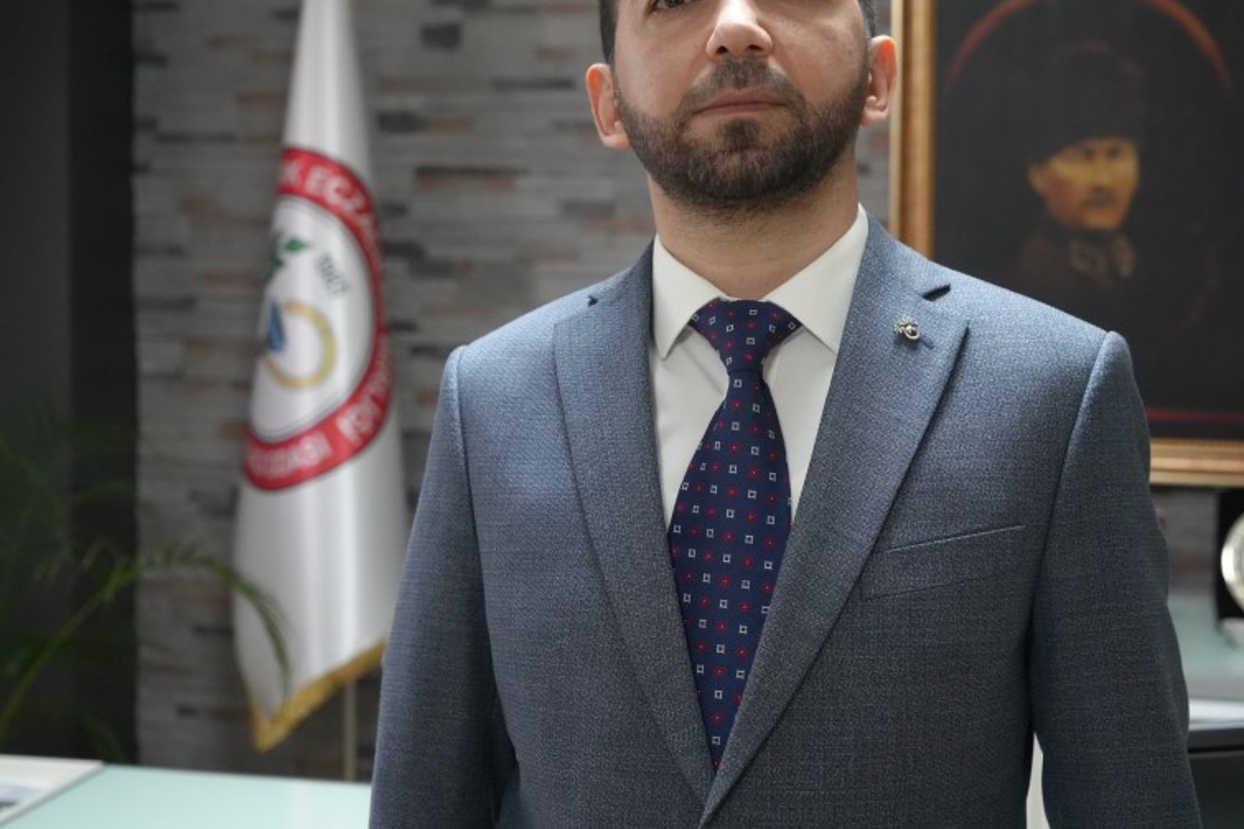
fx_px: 1762
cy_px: 276
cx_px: 718
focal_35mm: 51
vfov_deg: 26.3
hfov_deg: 38.8
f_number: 4
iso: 6400
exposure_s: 1/160
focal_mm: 37
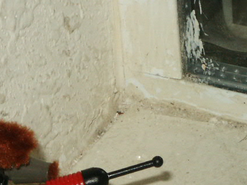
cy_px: 224
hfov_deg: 6.2
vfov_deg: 4.6
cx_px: 24
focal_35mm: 321
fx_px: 2290
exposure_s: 1/90
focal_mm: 21.87
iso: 200
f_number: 8
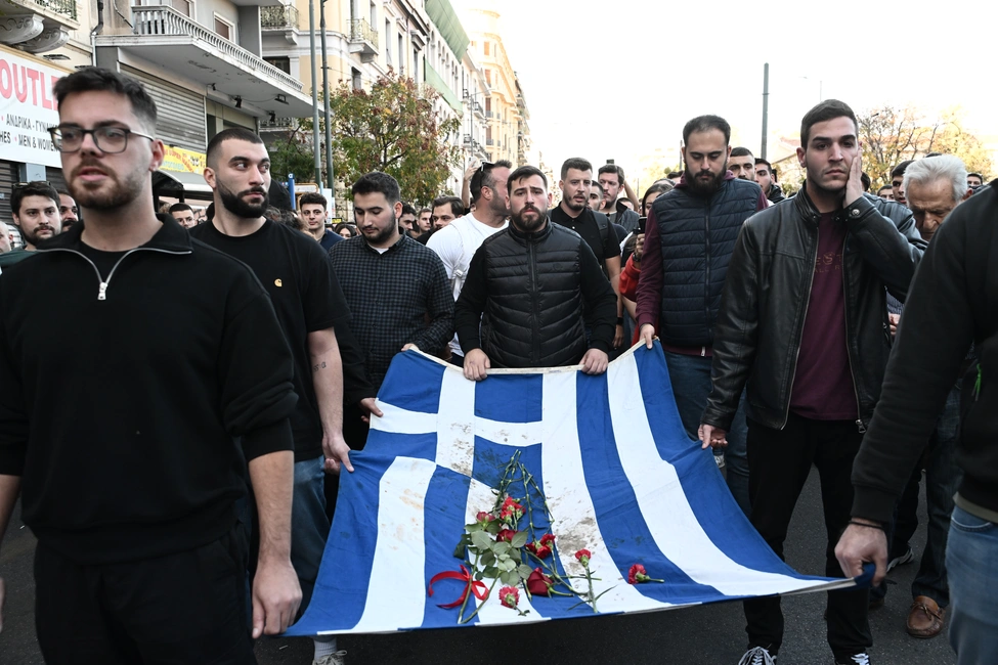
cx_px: 499
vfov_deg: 46.4
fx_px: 776
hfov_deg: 65.5
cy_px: 332
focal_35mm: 28
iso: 1250
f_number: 5
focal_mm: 28
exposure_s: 1/400
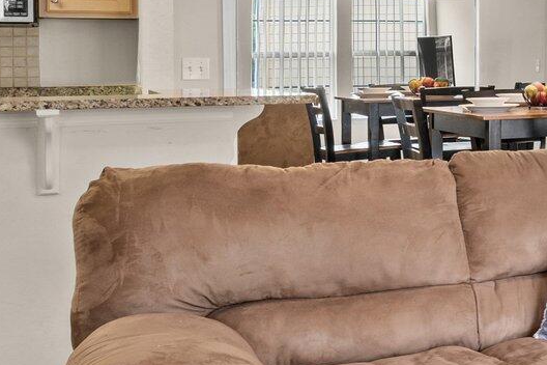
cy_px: 48
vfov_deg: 19.5
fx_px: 1044
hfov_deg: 21.6
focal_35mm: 69
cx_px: 929
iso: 400
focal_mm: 17.7
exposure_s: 1/4
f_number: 8
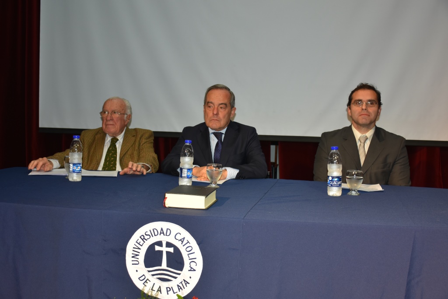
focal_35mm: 45
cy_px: 150
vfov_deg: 29.9
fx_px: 560
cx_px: 224
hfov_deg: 43.6
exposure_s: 1/60
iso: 400
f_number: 4
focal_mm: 30
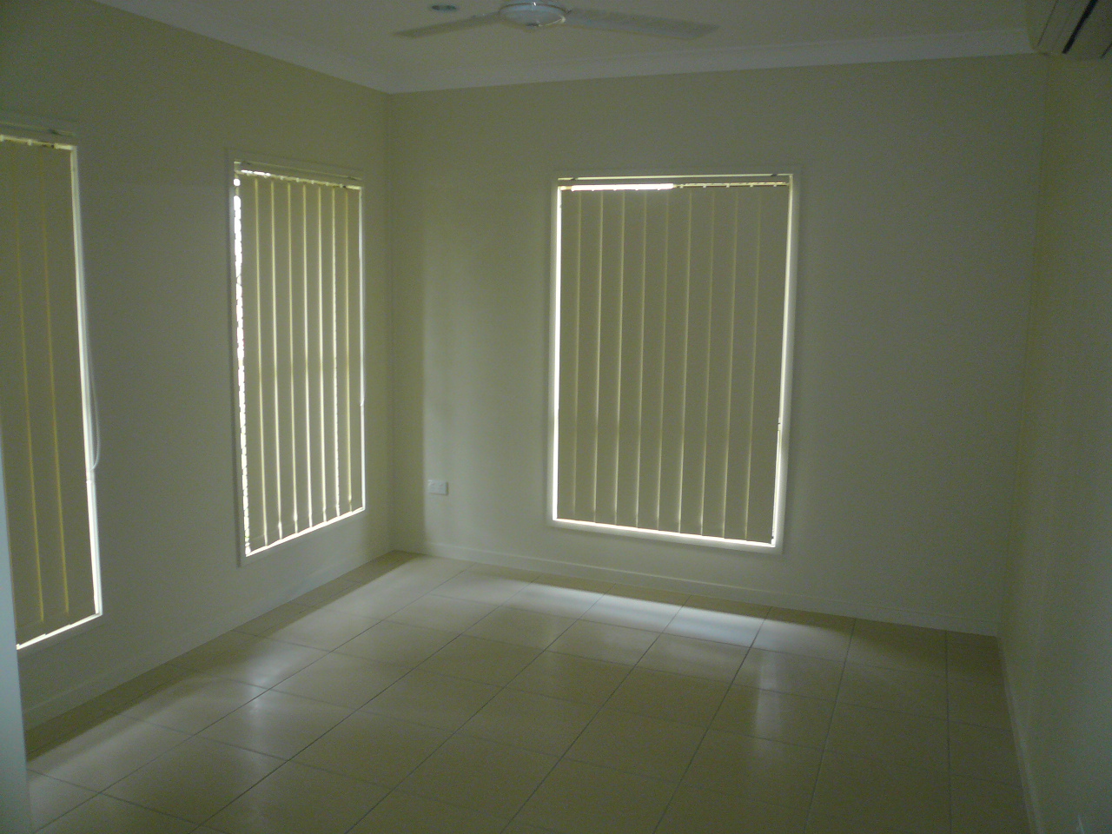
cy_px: 417
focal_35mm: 28
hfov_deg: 63.4
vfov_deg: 49.7
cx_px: 556
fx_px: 899
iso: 125
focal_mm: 4.6
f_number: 2.8
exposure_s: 1/25
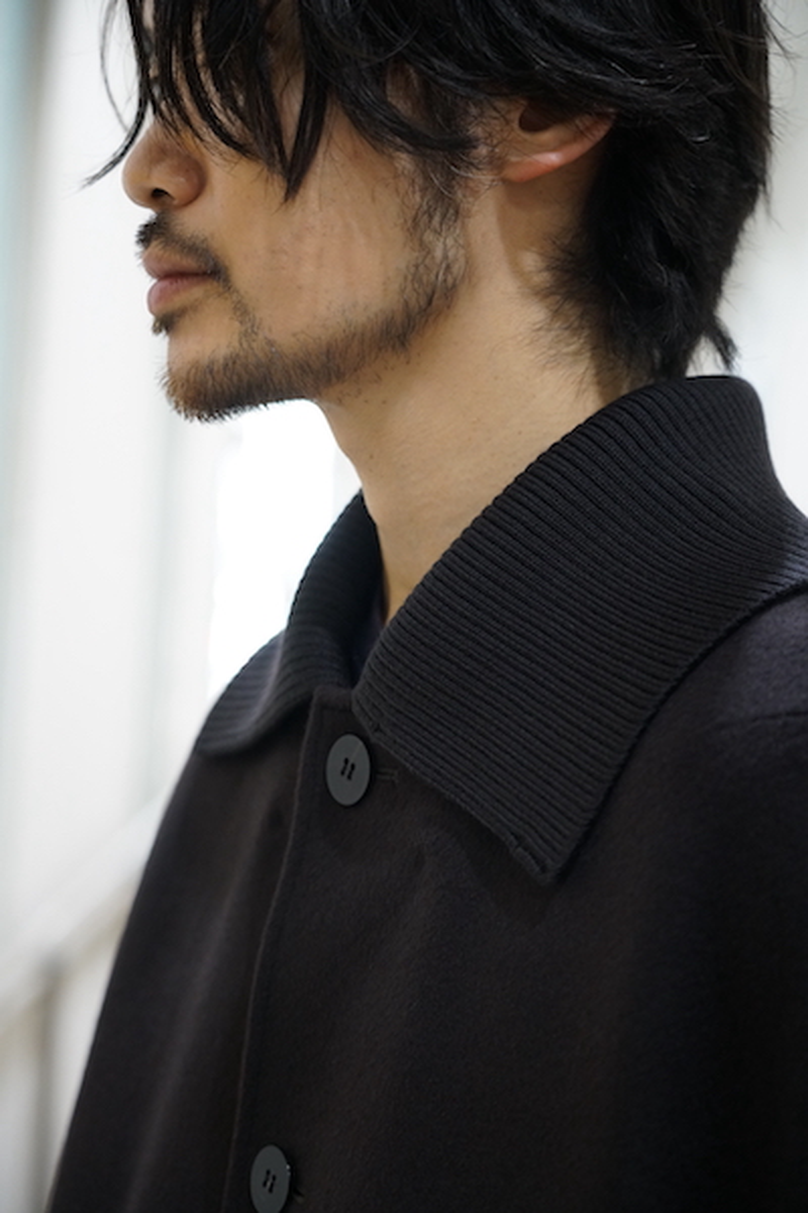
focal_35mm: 76
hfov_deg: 17.9
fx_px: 2558
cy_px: 606
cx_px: 404
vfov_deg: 26.7
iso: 4000
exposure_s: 1/160
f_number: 4
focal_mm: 76
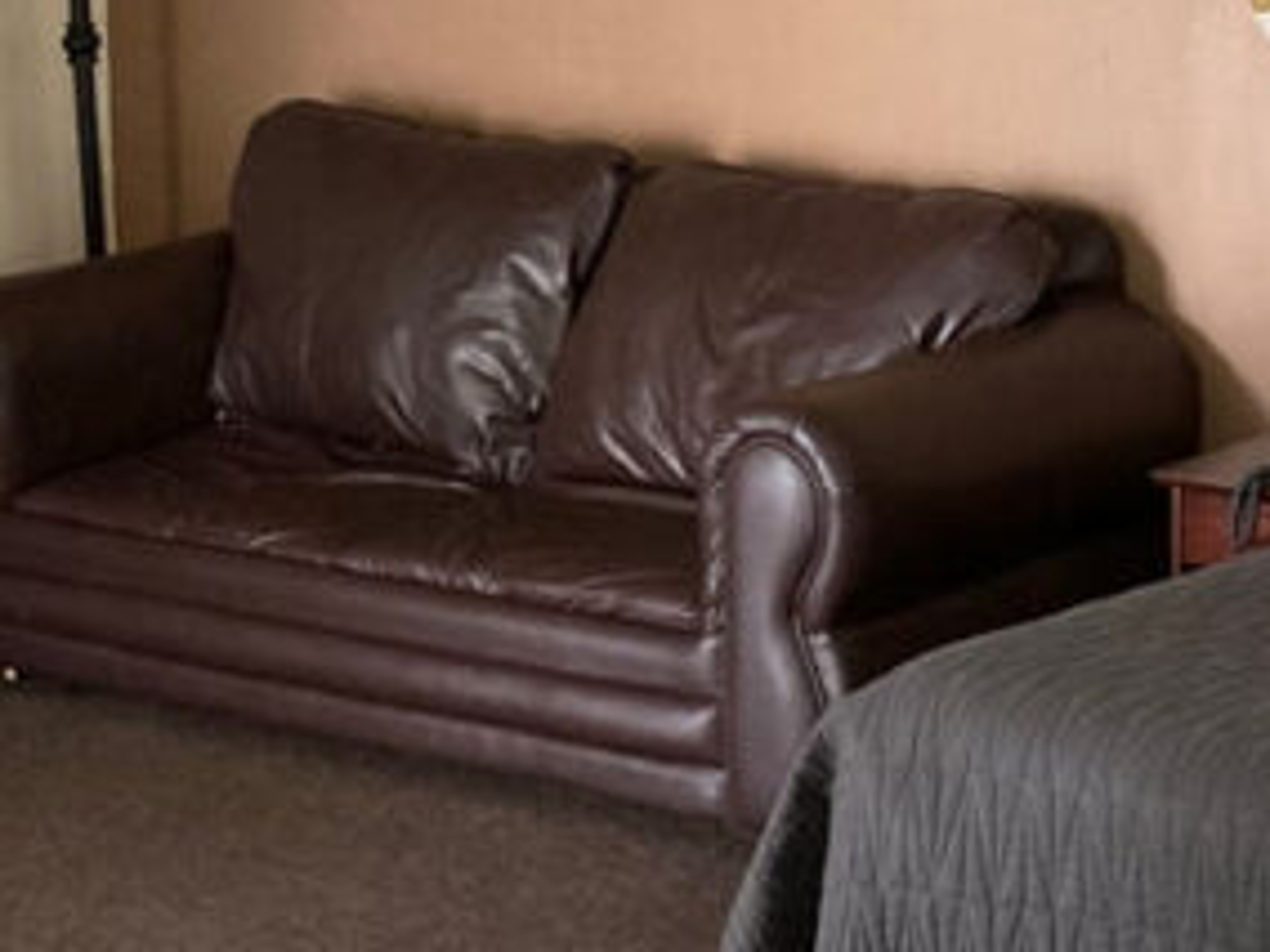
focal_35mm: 101
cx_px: 894
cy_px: -192
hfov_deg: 19.4
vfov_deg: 14.2
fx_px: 3706
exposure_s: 1/40
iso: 320
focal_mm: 3.99
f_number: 1.8
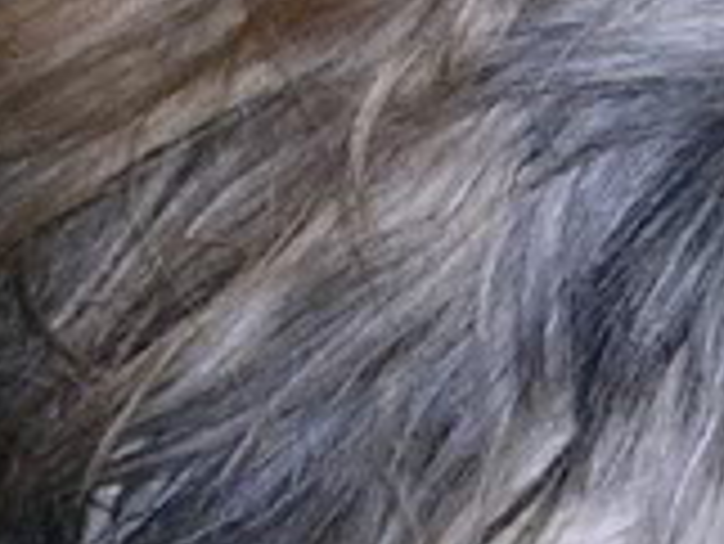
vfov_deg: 5.4
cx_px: 666
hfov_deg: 7.2
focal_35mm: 274
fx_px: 5735
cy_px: 166
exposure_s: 1/60.1
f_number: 3
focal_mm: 6.6
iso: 50
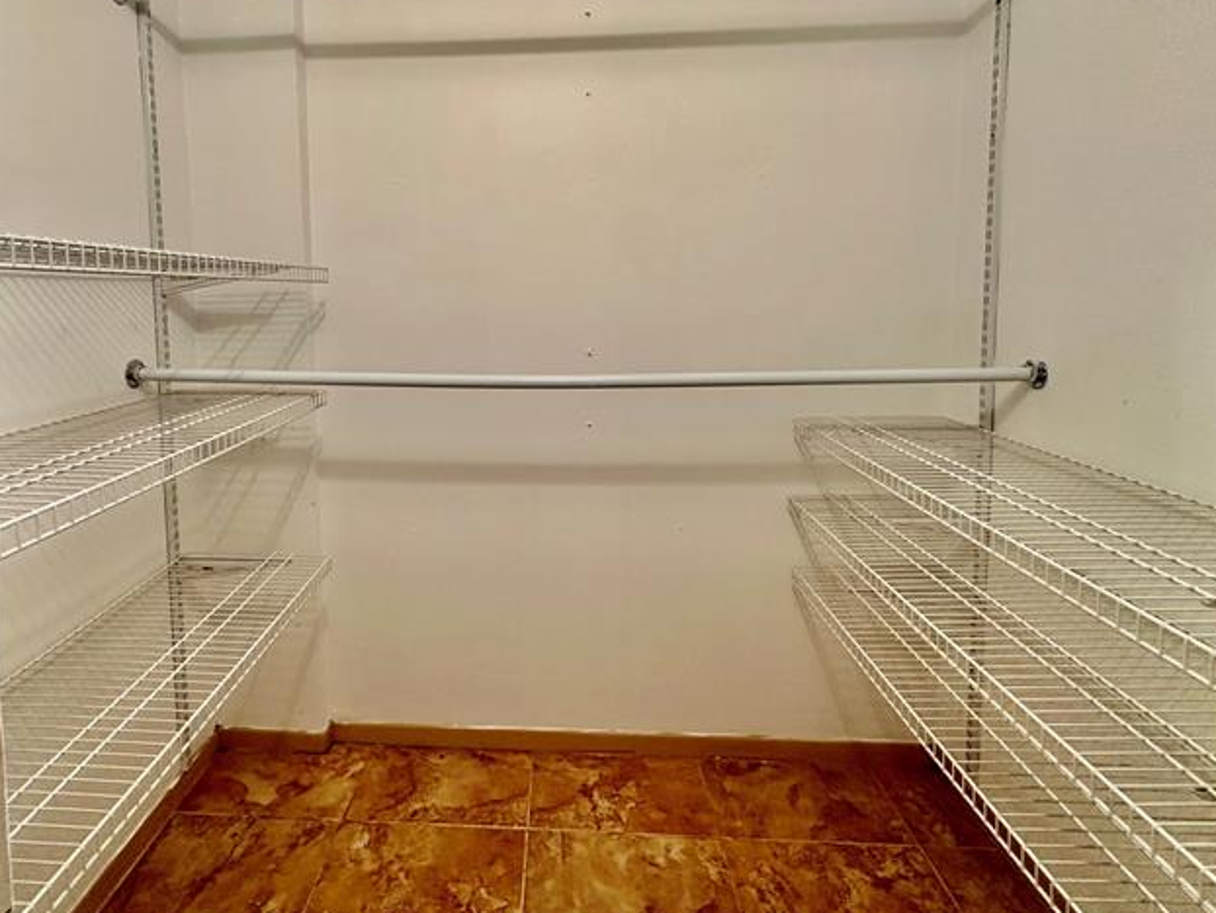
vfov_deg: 70.4
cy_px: 338
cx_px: 526
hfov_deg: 87.2
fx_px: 633
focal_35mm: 18
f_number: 2.2
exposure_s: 1/60
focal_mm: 2.22
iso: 200
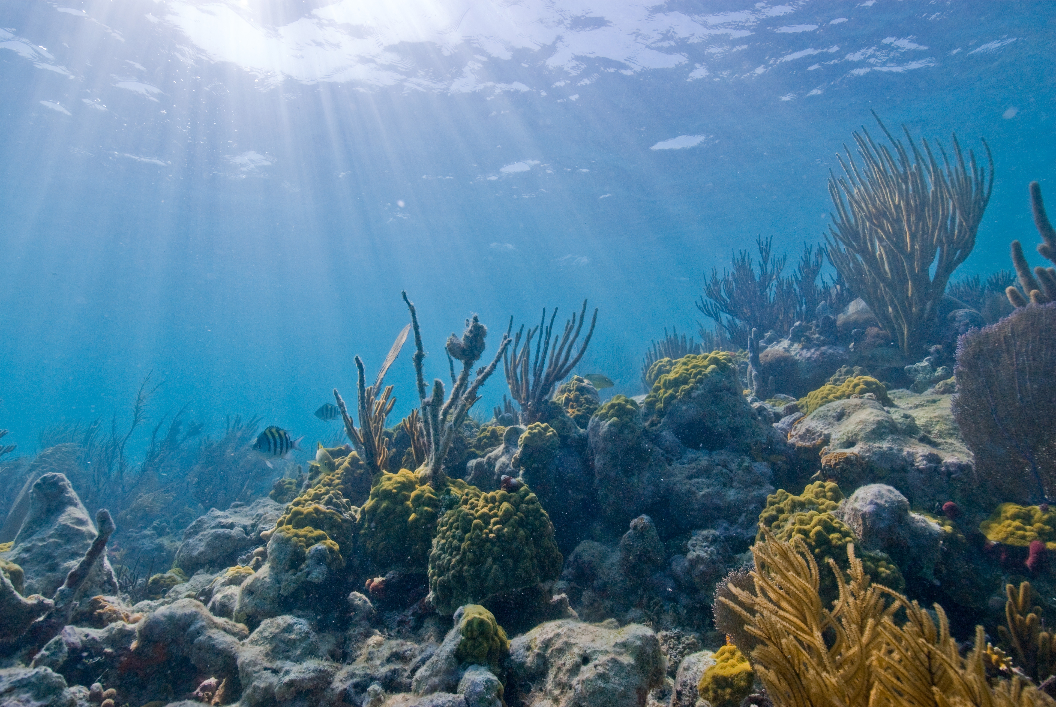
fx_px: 529
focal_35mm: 18
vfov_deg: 67.5
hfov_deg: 89.9
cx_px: 528
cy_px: 354
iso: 400
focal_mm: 12
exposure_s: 1/500
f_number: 10
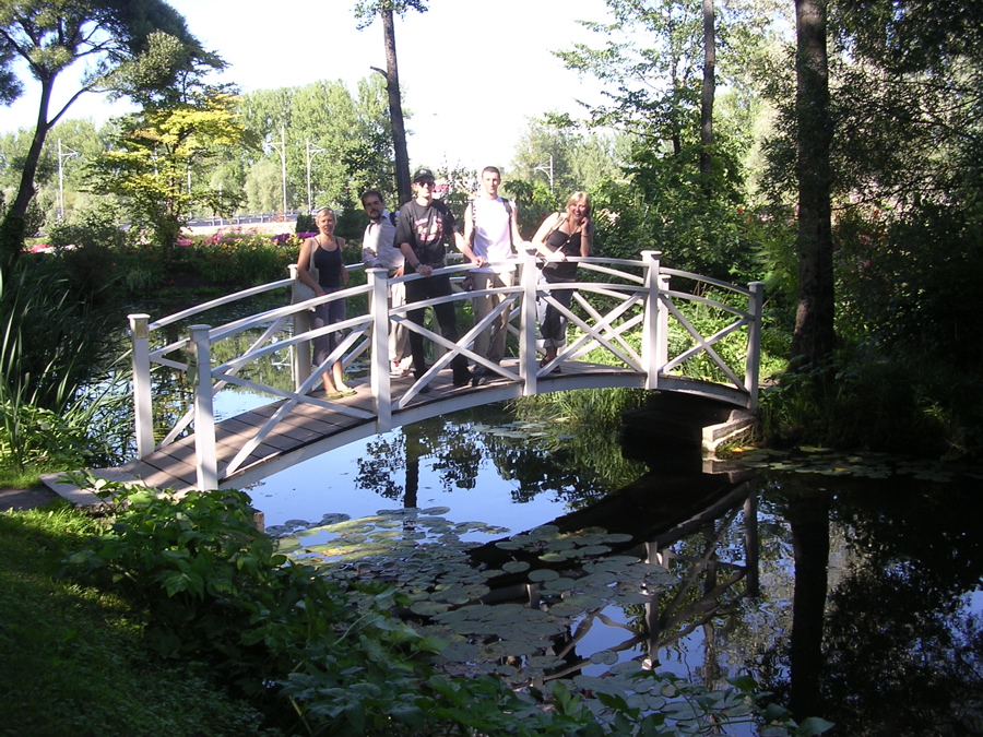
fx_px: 1079
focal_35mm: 38
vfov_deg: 37.7
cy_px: 368
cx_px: 492
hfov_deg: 49.0
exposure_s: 1/199
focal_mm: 5.8
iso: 100
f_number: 2.8
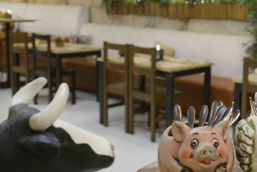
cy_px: 52
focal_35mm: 60
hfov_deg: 31.3
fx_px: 428
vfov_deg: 22.5
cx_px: 248
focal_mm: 30
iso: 800
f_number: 5.6
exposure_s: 1/80
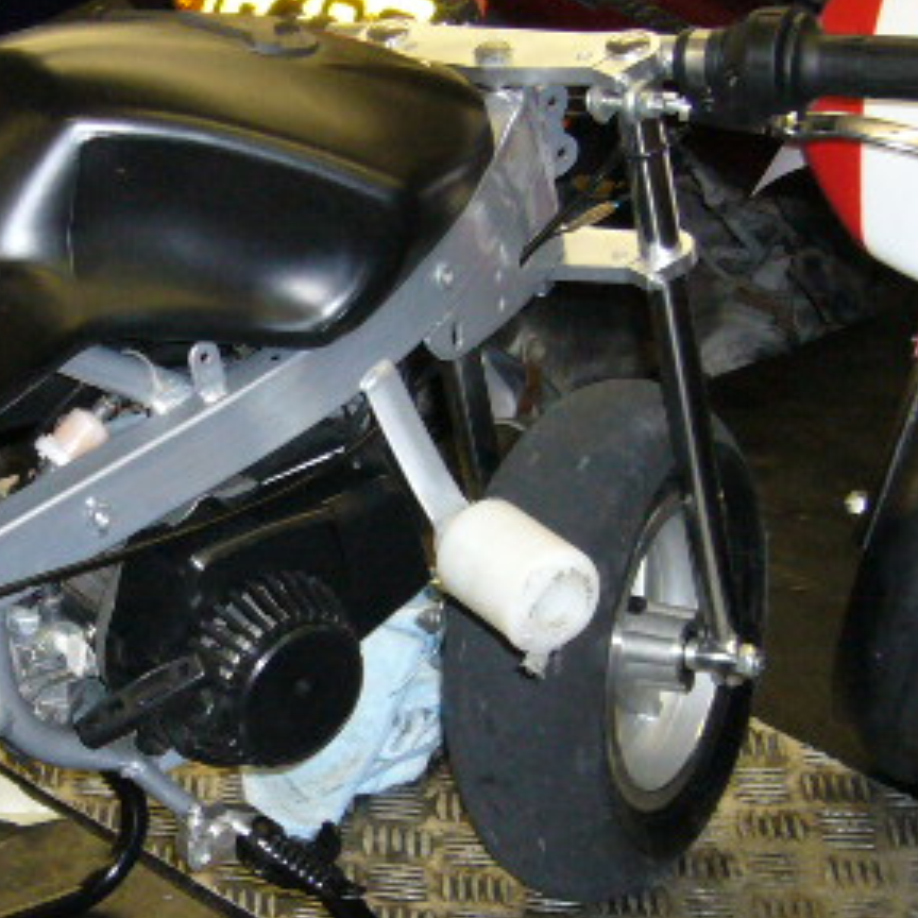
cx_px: 61
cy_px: 469
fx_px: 3240
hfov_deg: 15.9
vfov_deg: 16.1
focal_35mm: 108
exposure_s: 1/60
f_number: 3
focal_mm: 6.6
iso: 200
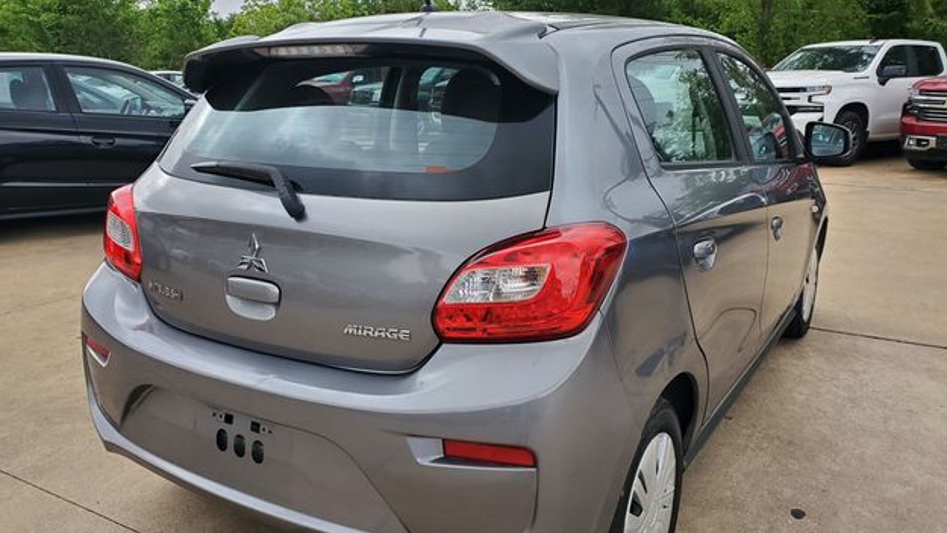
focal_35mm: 29
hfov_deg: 66.0
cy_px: 285
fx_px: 728
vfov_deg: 40.2
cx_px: 470
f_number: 2.4
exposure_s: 1/120
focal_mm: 4.3
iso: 64
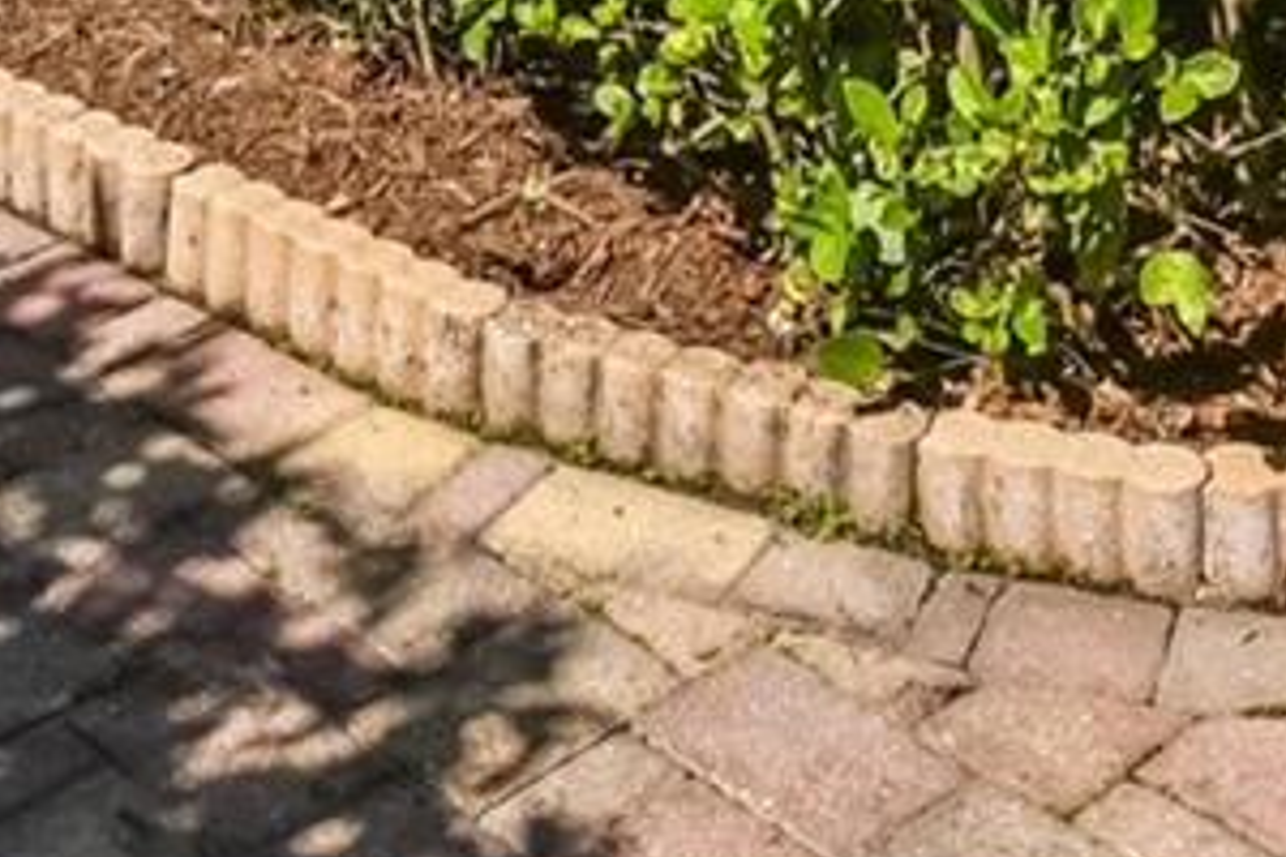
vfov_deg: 12.8
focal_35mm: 80
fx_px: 2858
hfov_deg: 25.4
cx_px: 613
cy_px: -1251
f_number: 7.1
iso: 100
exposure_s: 1/200
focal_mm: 10
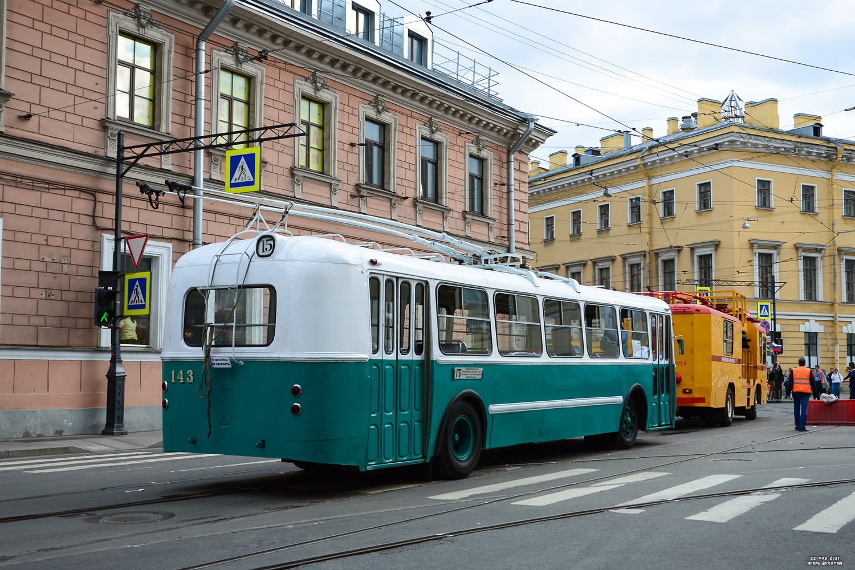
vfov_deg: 36.9
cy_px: 285
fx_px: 855
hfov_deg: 53.1
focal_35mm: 36
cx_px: 428
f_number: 5.6
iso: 200
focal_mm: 24
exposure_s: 1/200
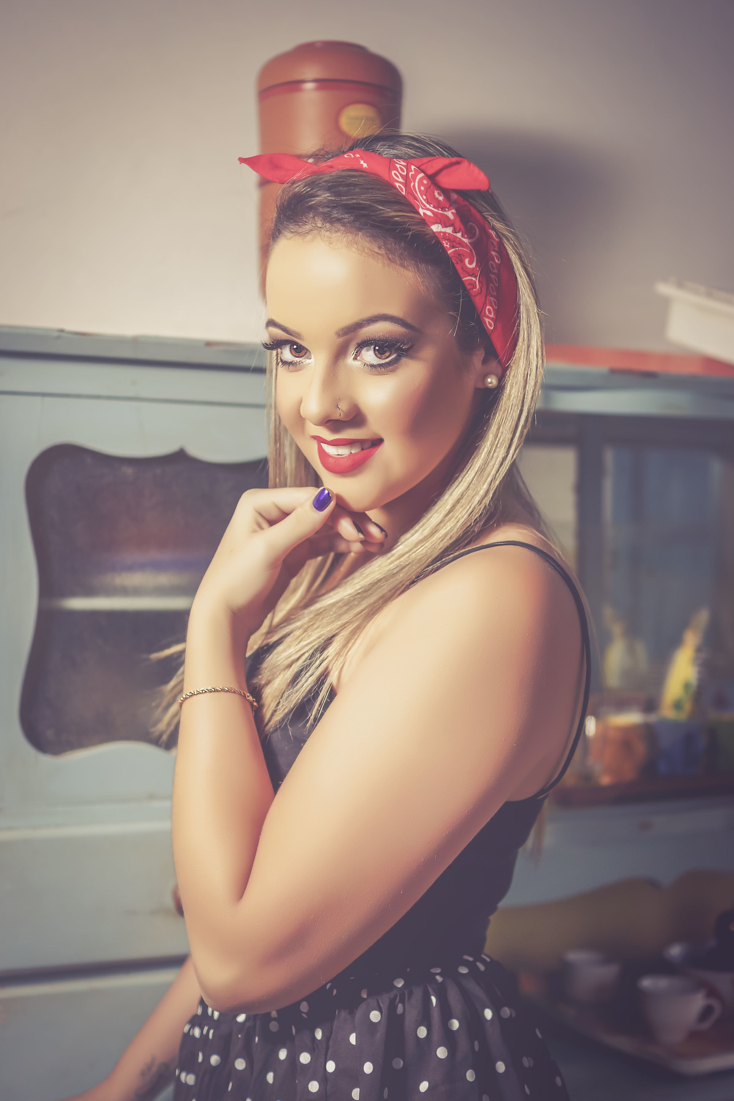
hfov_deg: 25.8
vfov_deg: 37.9
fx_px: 1605
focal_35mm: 52
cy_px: 550
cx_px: 367
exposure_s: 1/250
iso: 100
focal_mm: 35
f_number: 2.2
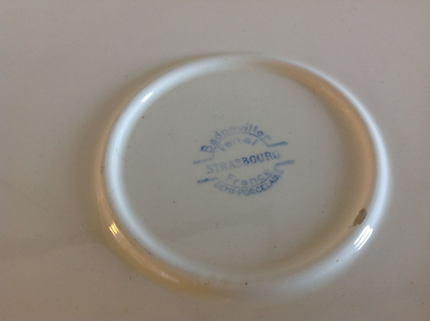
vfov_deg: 40.6
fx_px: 434
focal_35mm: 35
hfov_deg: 52.7
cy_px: 160
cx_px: 215
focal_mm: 4.28
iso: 64
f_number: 2.4
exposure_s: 1/15
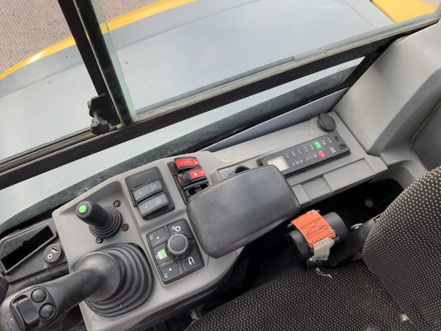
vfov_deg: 48.2
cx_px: 220
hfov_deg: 61.7
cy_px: 166
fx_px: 369
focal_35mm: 29
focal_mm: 3
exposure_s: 1/122
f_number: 1.8
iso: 20
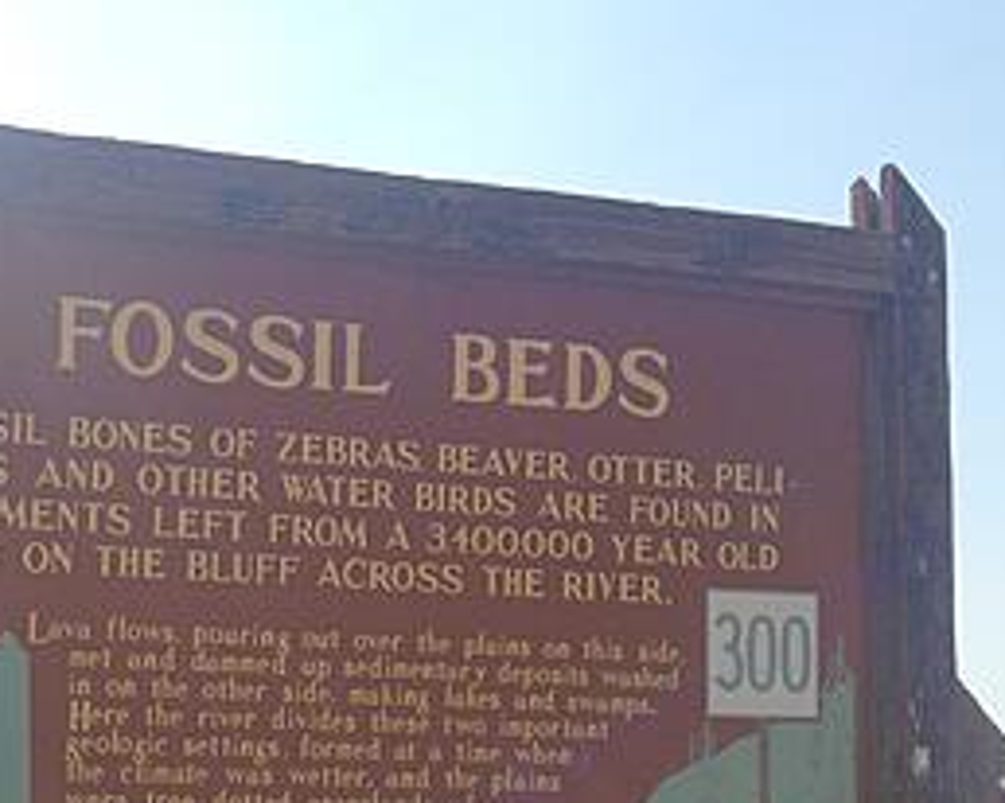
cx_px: 253
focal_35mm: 53
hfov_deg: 34.6
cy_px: 565
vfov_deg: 28.3
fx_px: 1575
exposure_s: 1/1534
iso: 50
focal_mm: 4.28
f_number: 2.4
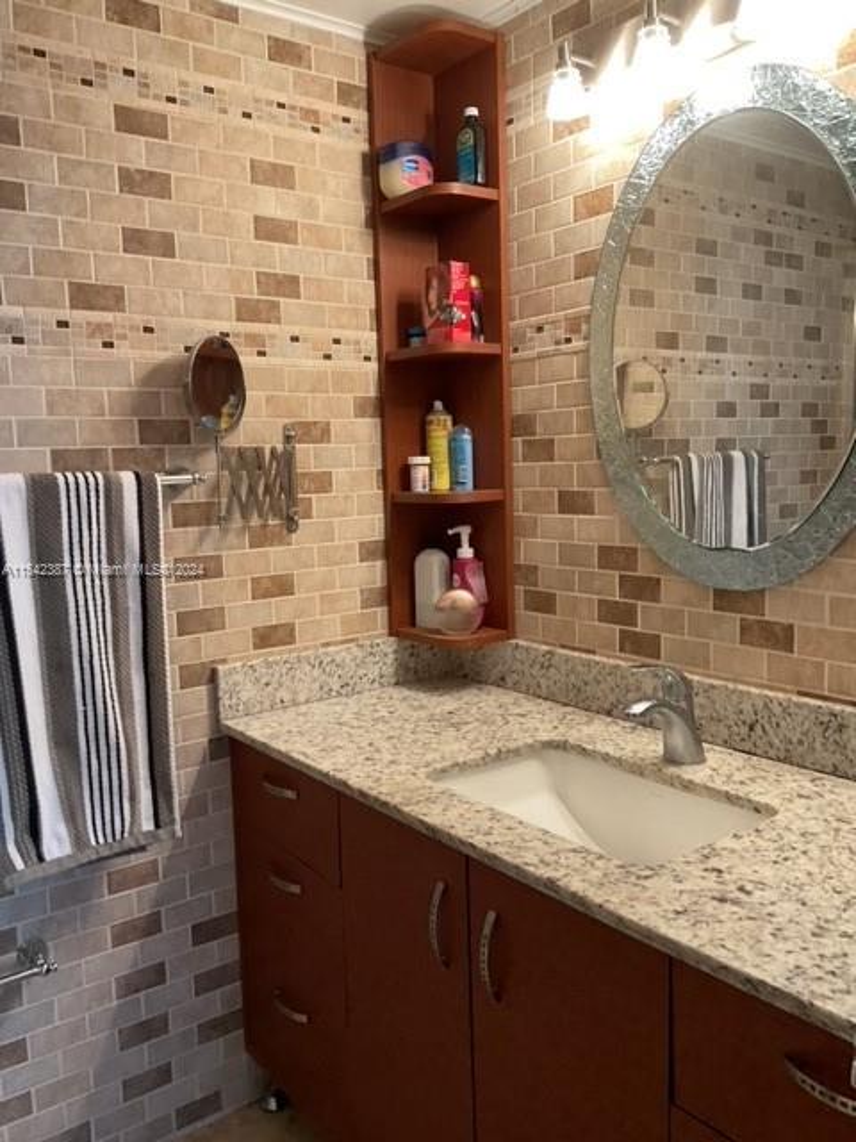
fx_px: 956
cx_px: 428
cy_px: 571
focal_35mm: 29
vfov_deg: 61.7
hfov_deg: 48.2
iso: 125
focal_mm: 3
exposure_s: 1/60
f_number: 1.8
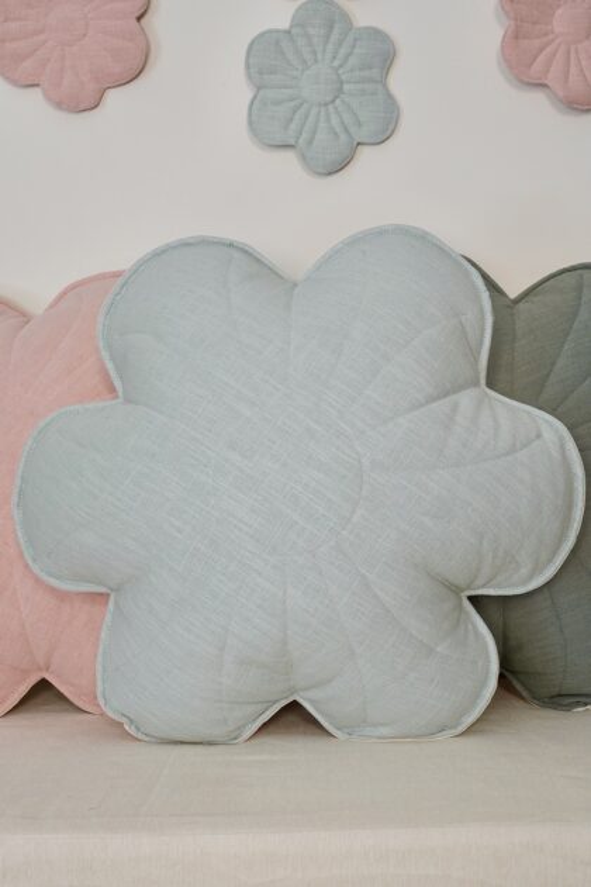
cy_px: 444
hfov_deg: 24.2
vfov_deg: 35.6
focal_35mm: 56
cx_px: 296
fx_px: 1379
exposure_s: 1/20
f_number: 13
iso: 800
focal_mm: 56
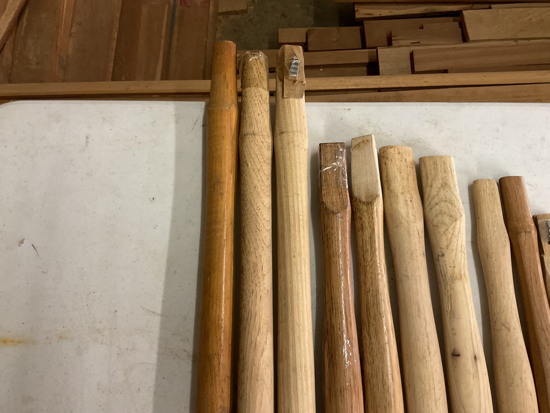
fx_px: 461
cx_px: 275
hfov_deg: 61.7
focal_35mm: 29
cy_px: 206
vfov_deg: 48.2
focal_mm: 3
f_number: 1.8
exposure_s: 1/40
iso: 200
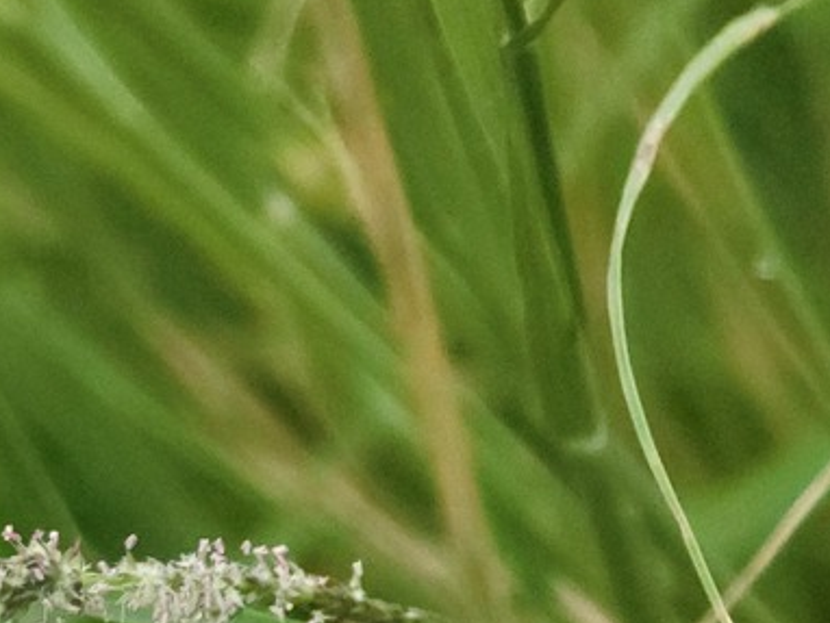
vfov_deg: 3.9
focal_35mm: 386
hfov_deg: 5.1
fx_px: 9261
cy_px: 501
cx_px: -180
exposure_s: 1/500
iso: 400
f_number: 3
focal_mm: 14.2
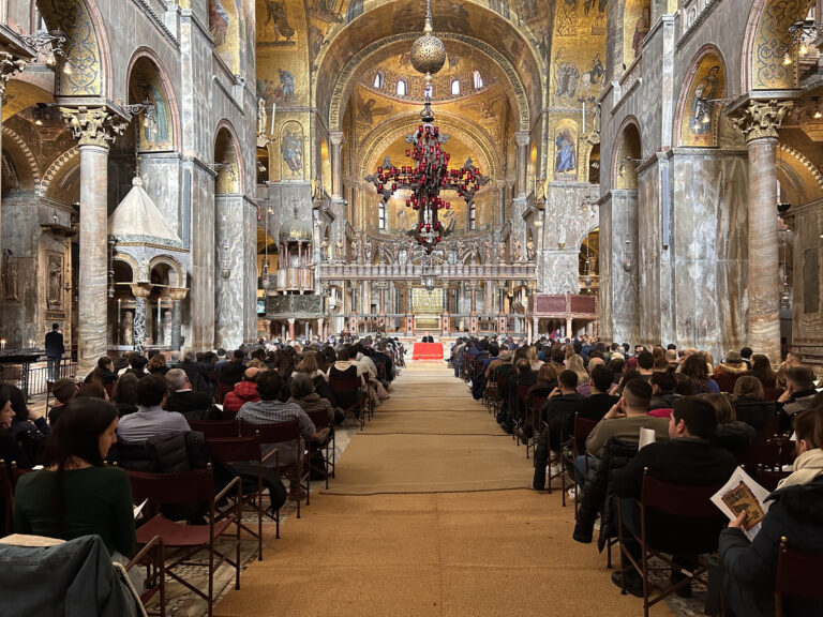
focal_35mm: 26
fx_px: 618
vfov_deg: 53.1
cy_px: 308
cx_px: 412
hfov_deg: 67.3
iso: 320
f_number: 1.5
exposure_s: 1/50
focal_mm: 5.7
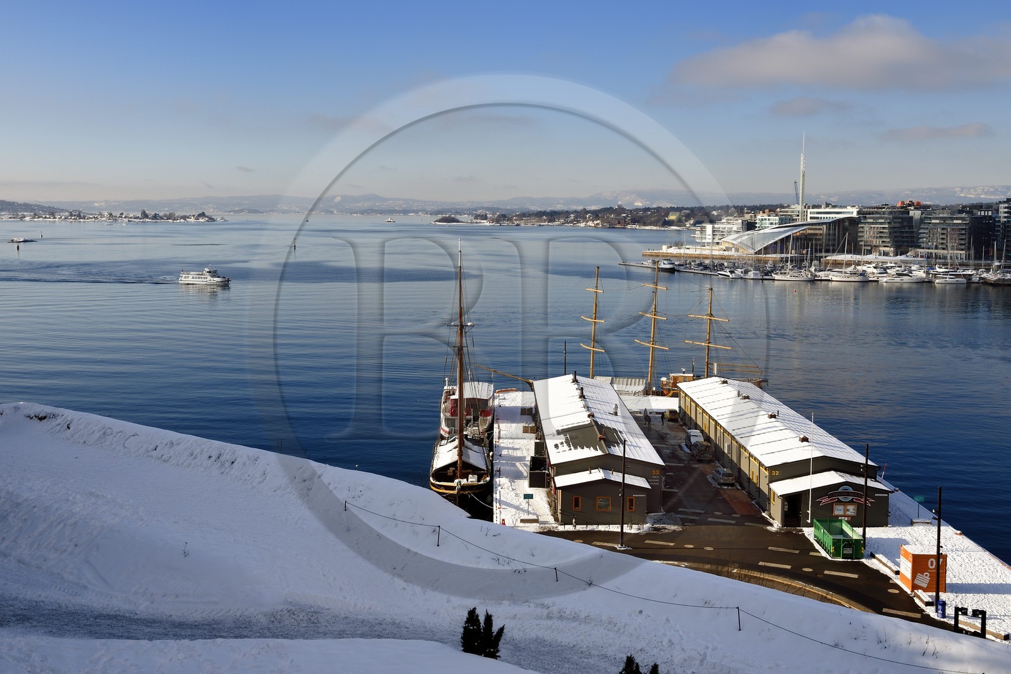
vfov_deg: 35.0
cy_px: 337
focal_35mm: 38
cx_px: 506
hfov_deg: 50.7
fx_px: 1067
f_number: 14
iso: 200
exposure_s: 1/250
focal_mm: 38
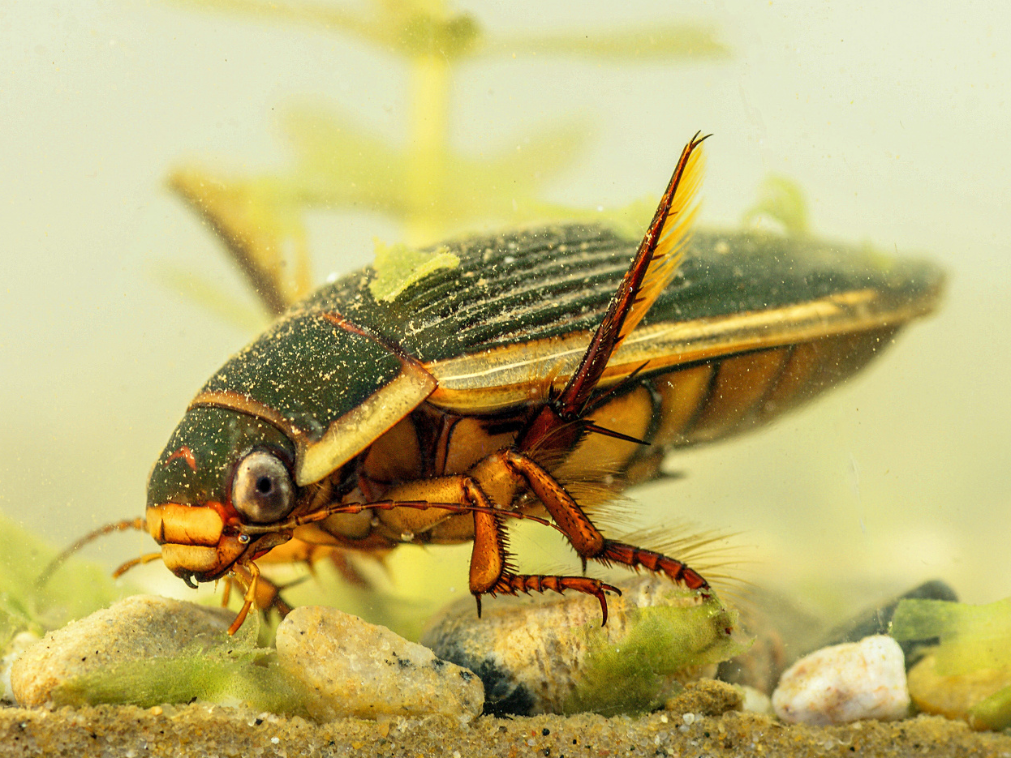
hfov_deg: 13.5
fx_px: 4265
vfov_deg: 10.2
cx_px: 546
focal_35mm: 146
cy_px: 379
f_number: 8
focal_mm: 90
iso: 400
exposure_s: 1/60
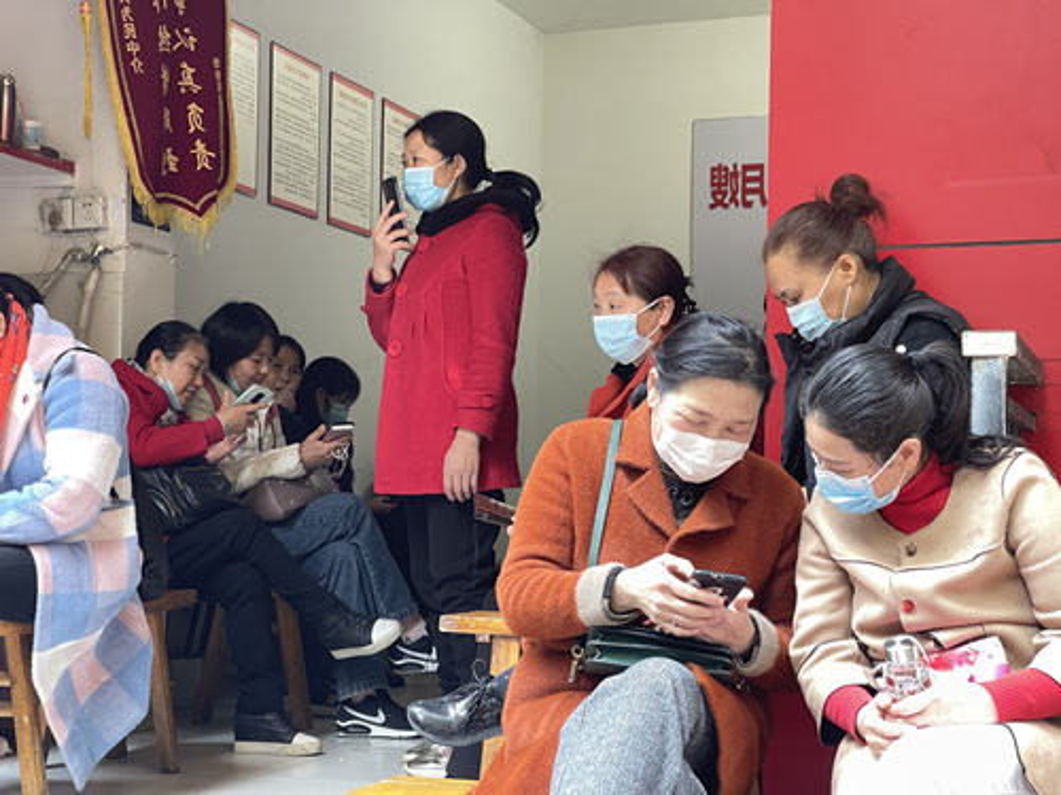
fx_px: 1962
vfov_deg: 22.9
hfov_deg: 30.3
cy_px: 398
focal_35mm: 64
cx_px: 530
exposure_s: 1/121
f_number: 2.2
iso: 200
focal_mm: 7.5
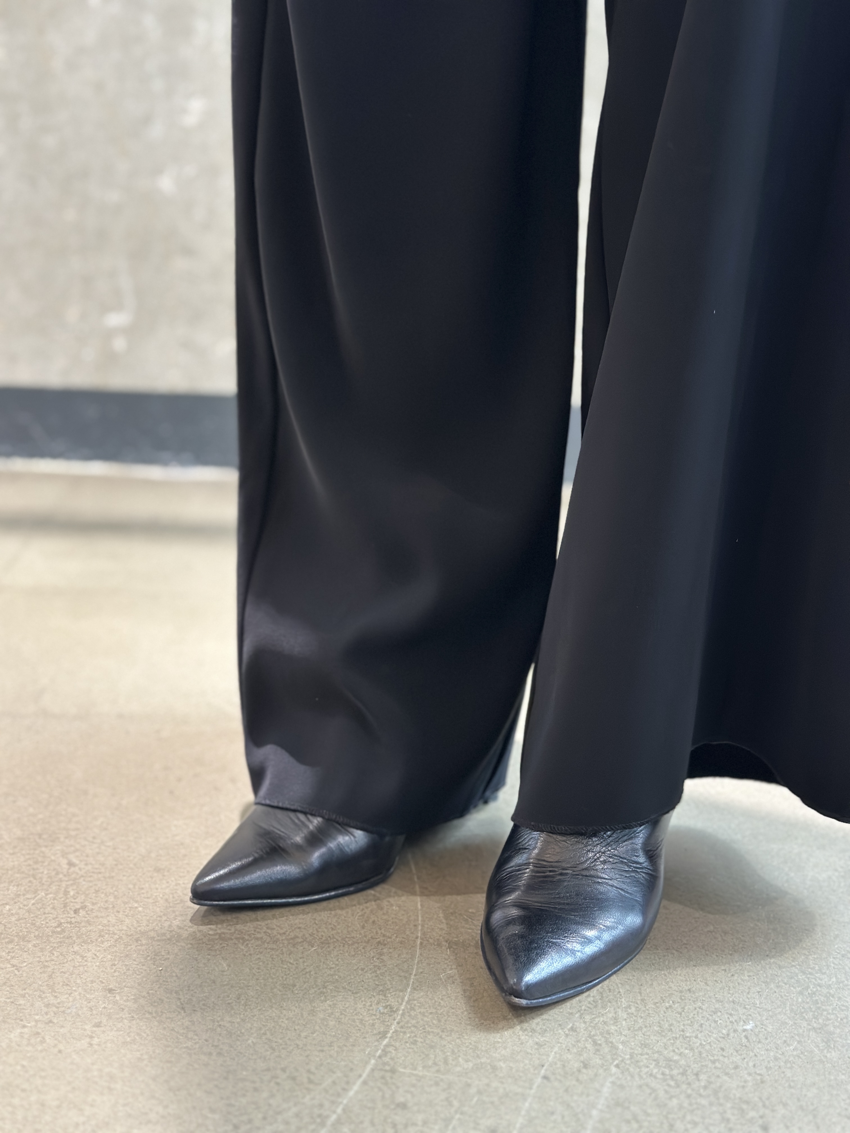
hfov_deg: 30.3
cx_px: 425
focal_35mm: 48
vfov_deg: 39.7
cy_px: 566
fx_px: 1572
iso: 250
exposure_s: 1/50
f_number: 1.78
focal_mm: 6.86
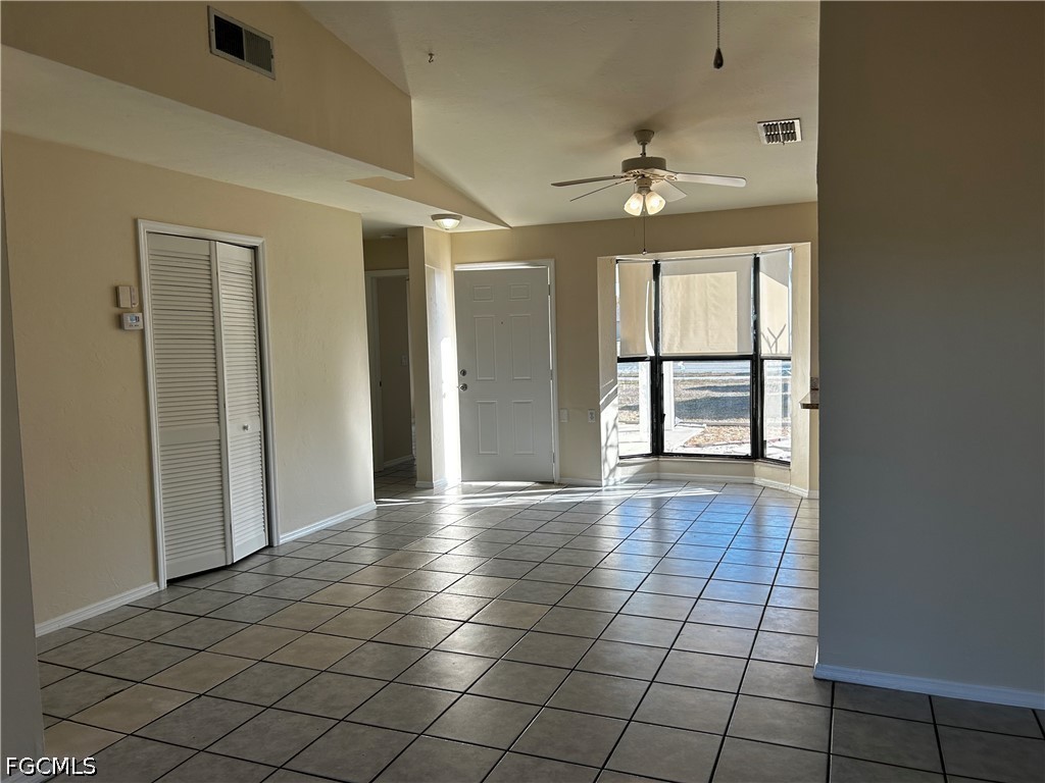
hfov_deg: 67.3
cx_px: 522
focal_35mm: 26
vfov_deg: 53.1
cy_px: 392
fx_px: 785
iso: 50
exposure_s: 1/389
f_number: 1.5
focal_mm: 5.7
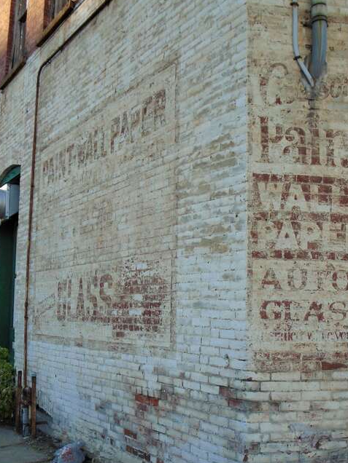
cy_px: 272
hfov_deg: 36.8
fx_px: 523
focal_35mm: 39
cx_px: 196
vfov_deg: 47.7
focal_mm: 5.5
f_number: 3.5
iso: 100
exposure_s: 1/125
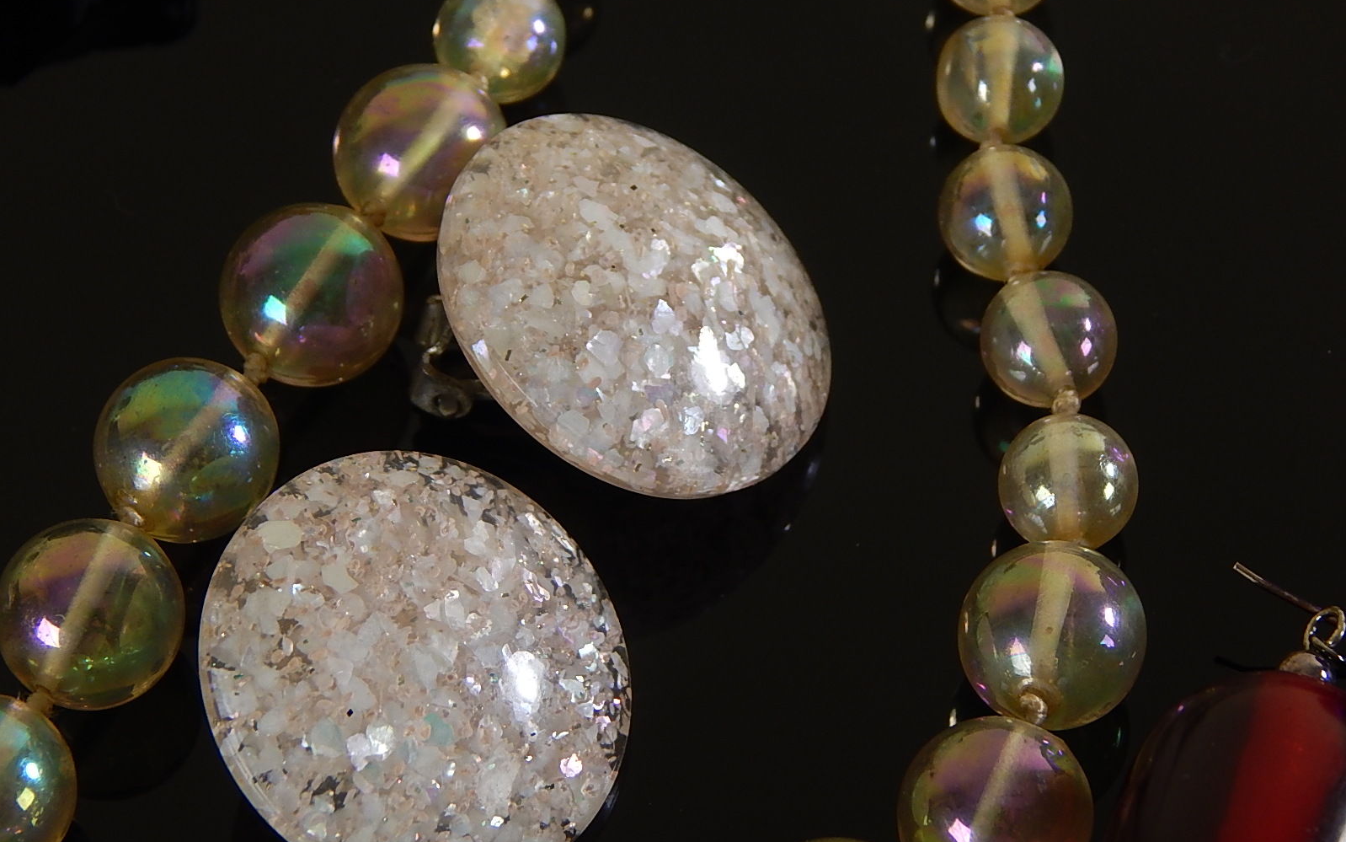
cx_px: 673
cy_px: 385
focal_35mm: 121
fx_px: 4439
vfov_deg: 10.8
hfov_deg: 17.2
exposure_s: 1/30
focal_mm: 20.5
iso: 140
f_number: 4.6
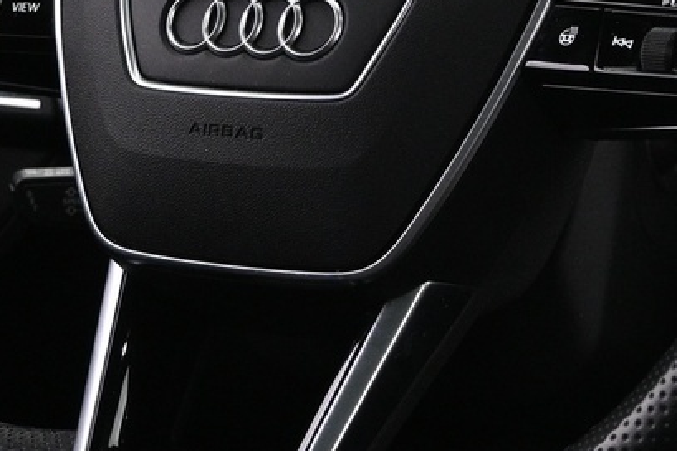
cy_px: 25
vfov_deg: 11.7
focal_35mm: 116
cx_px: 376
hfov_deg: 17.7
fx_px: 2179
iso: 1600
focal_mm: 19.5
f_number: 3.8
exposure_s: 1/30
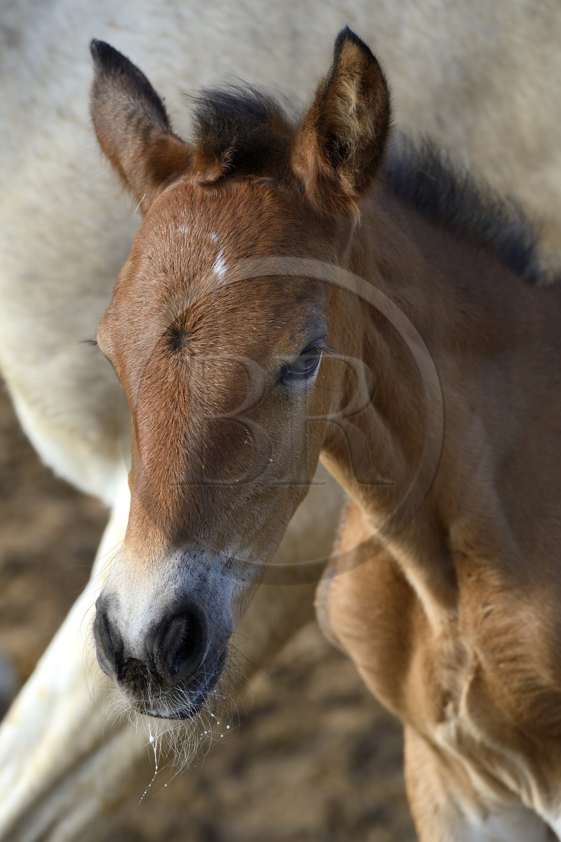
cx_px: 280
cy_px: 421
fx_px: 4677
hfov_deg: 6.9
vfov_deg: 10.3
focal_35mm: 200
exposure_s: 1/400
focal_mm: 200
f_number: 6.3
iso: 200
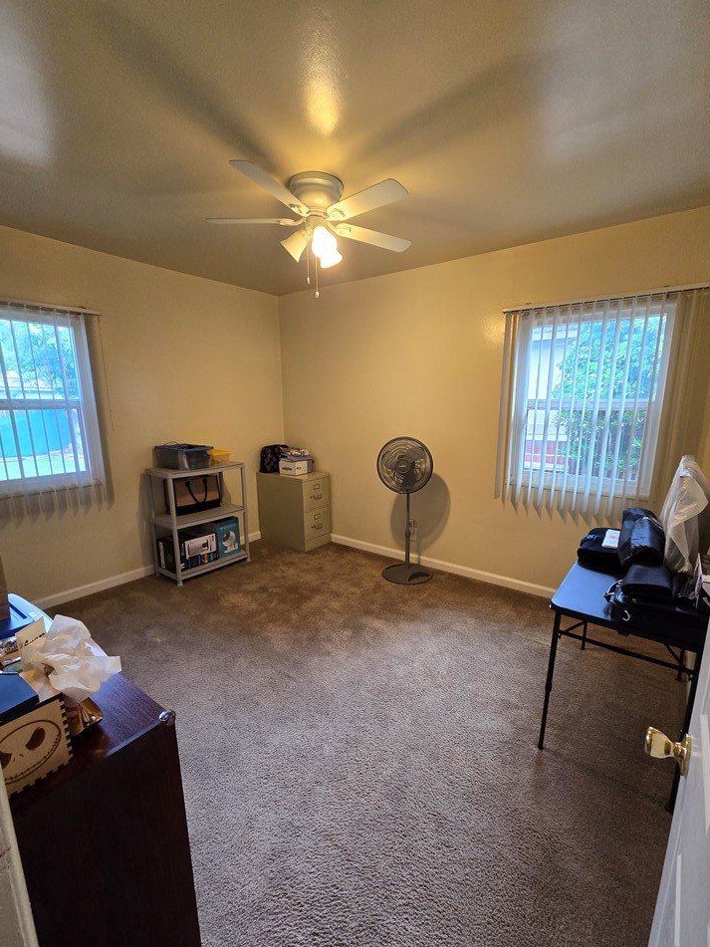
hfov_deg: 85.6
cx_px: 370
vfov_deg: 102.0
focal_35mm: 14
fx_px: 383
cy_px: 494
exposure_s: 1/60
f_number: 2.2
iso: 200
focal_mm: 2.2
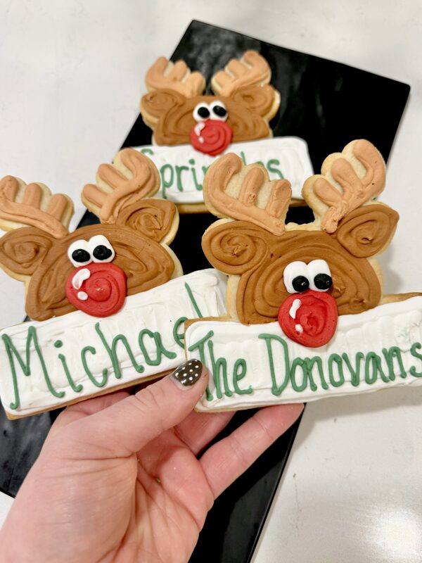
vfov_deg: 71.6
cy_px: 282
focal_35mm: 24
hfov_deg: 56.8
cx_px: 211
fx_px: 390
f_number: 1.78
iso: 125
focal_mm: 6.76
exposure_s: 1/120
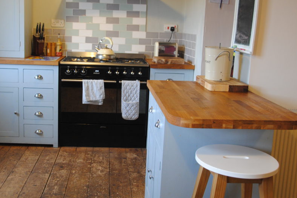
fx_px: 355
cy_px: 87
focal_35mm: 43
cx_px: 114
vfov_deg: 31.2
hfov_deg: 45.1
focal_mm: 22
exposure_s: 1/30
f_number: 3.8
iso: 450
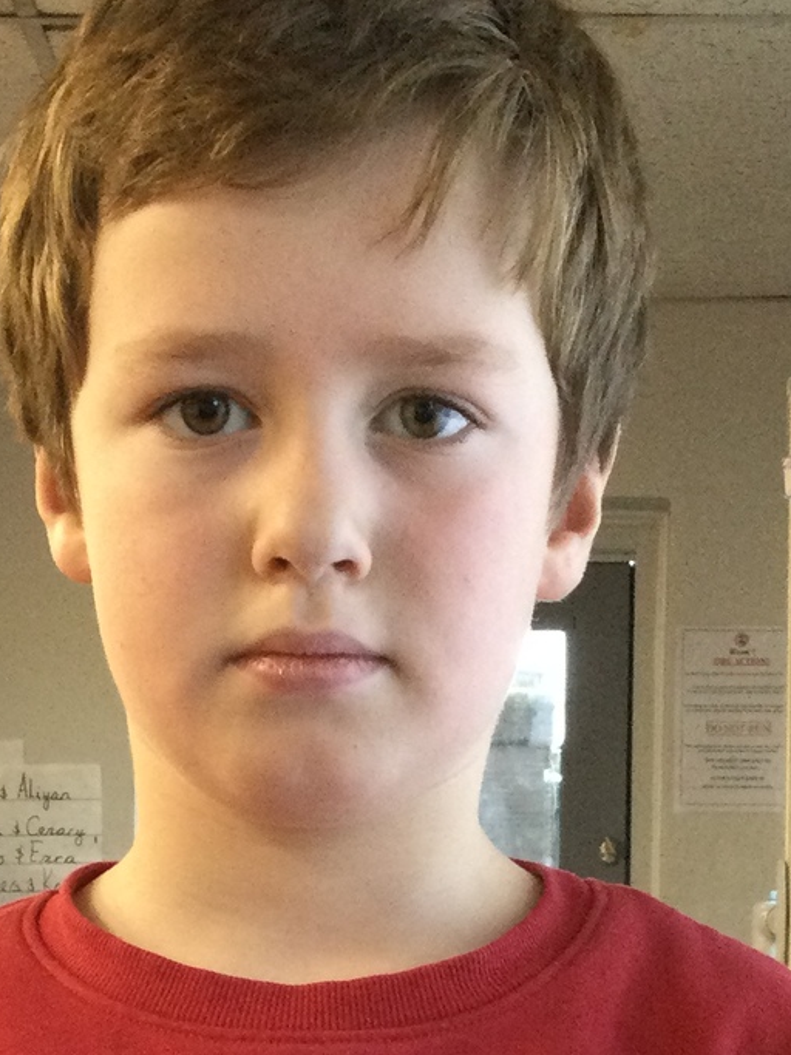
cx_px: 349
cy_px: 1230
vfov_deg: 19.9
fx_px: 2834
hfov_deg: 15.9
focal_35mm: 93
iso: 125
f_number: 2.4
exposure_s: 1/33
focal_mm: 3.3
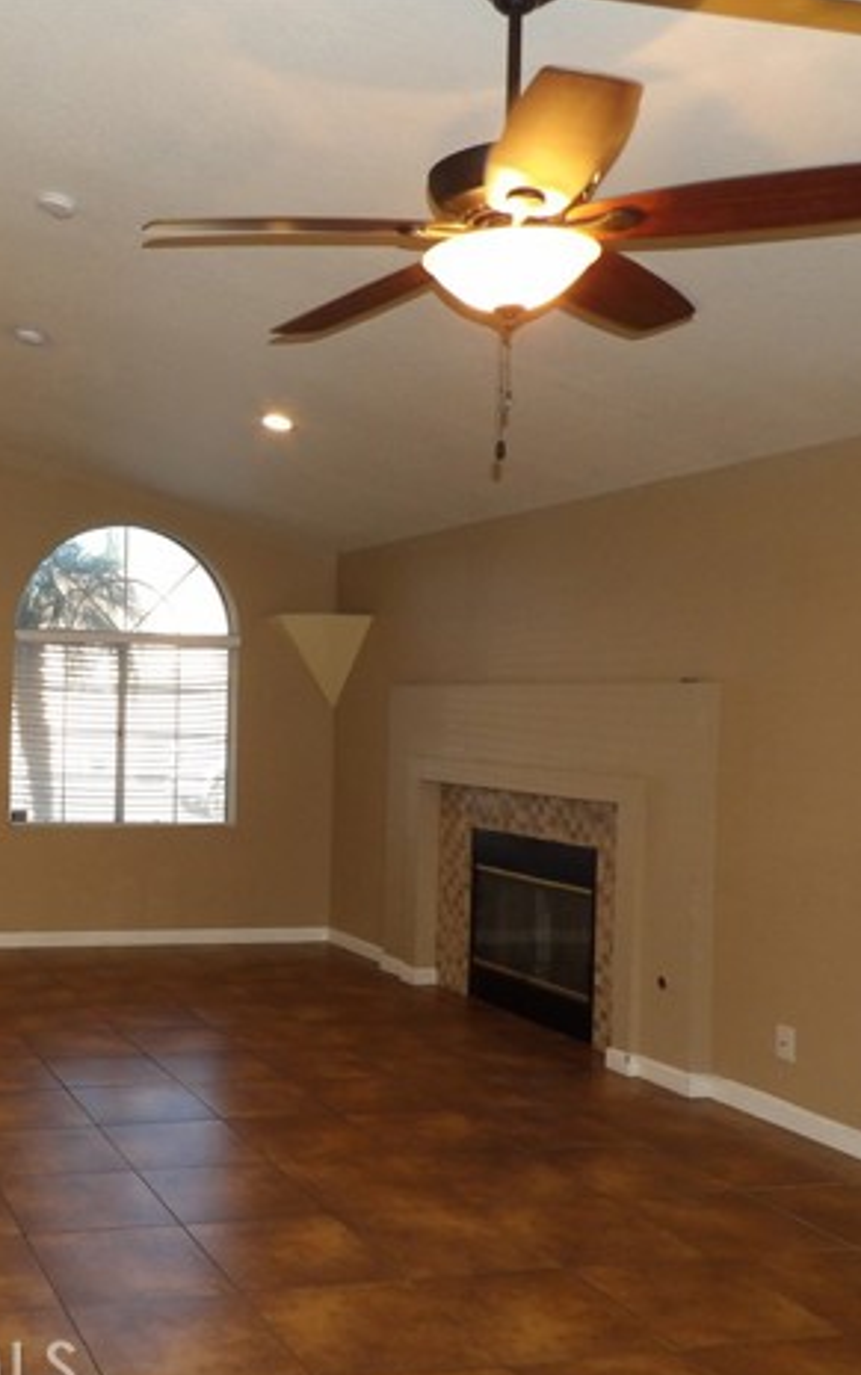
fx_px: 1313
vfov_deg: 55.3
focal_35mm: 35
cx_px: 38
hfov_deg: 33.7
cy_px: 701
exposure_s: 1/33
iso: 200
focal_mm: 4.3
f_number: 3.2
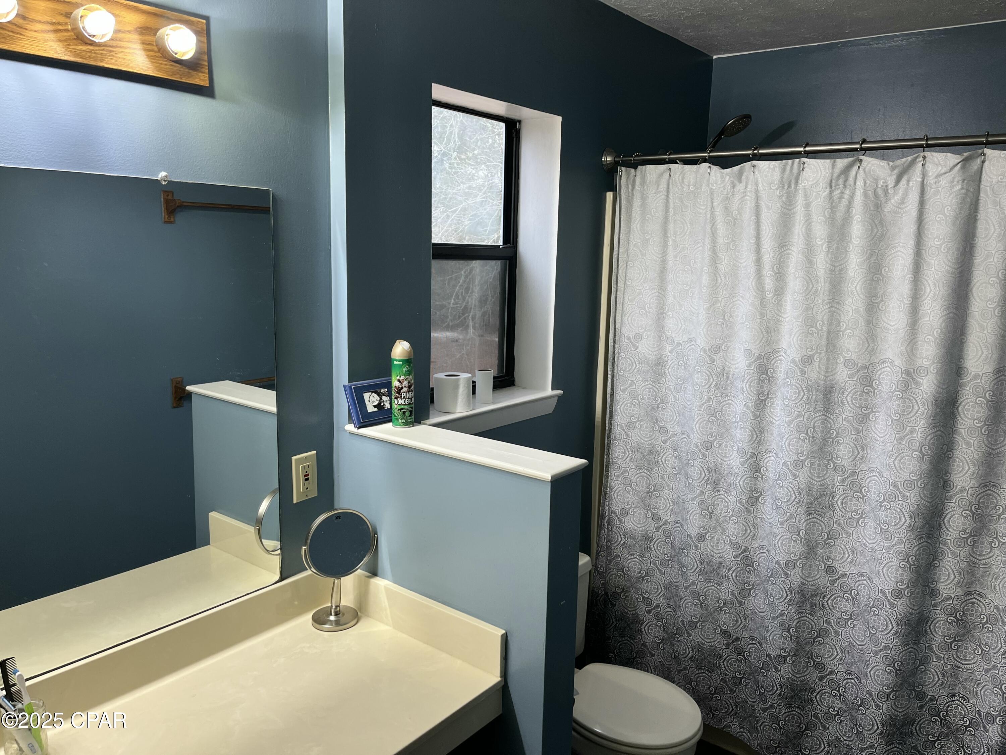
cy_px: 378
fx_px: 756
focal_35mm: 26
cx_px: 503
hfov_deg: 67.3
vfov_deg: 53.1
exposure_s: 1/60
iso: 80
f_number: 1.6
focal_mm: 5.1
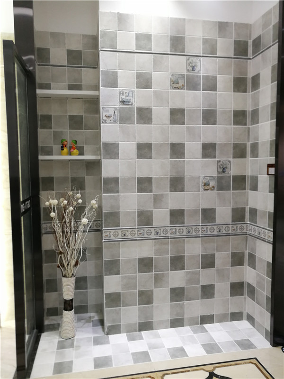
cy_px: 190
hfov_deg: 51.4
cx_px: 142
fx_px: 295
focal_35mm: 27
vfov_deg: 65.3
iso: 160
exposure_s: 1/50
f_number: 2.2
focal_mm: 3.84
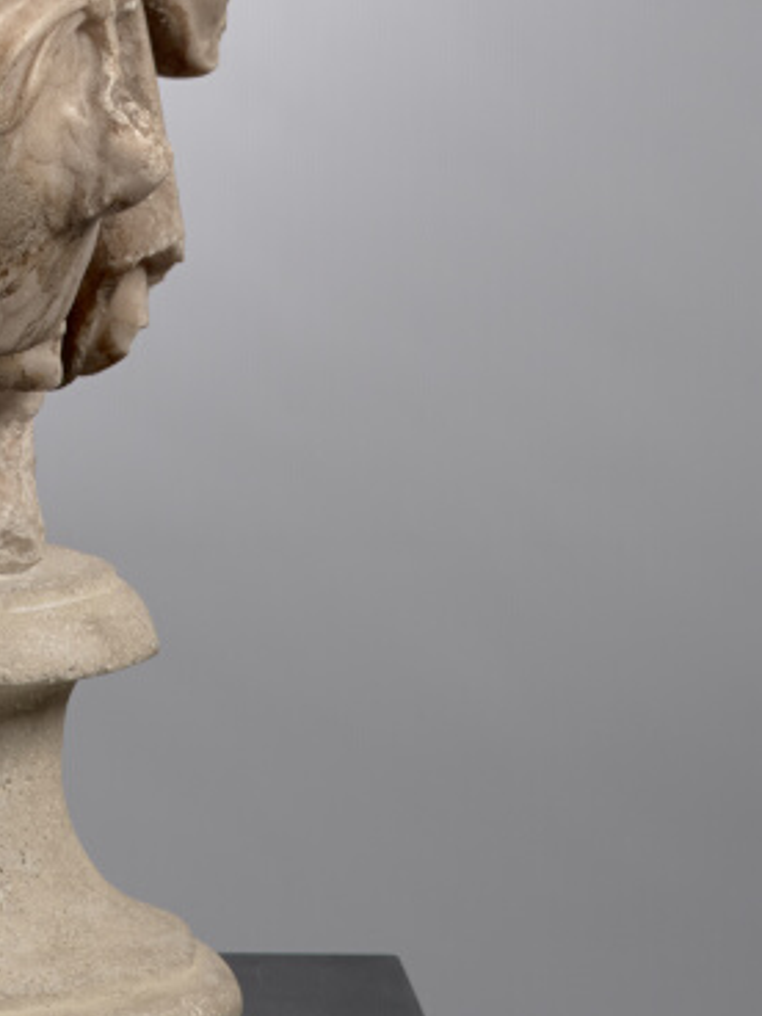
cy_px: -526
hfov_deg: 6.4
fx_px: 6692
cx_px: -348
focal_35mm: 228
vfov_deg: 8.5
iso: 200
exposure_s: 1/60
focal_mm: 80
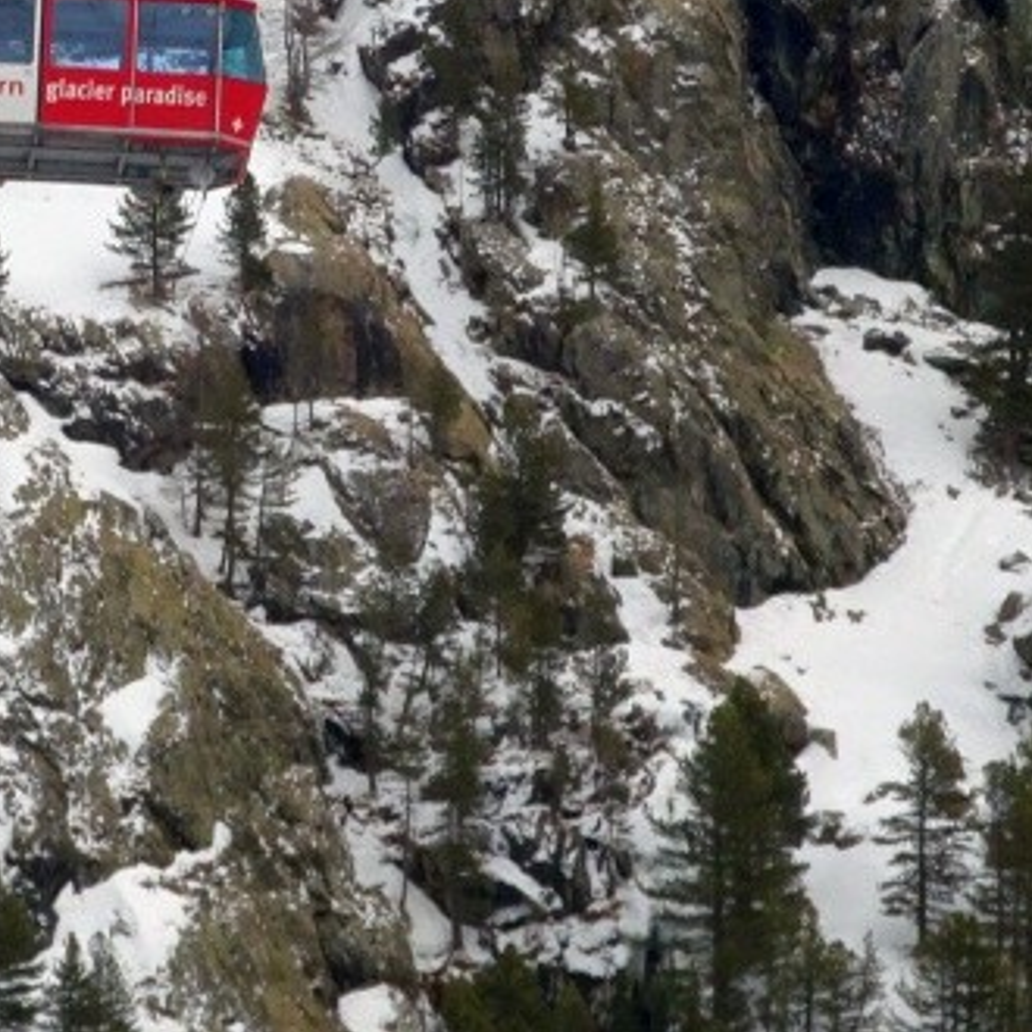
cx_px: 213
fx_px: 23476
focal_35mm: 696
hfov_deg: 2.5
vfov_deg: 2.5
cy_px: -166
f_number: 6.3
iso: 80
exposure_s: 1/400
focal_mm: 43.45
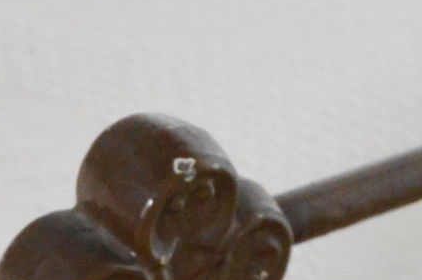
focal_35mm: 428
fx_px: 5009
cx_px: -474
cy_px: 347
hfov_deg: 4.7
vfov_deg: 3.2
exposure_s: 1/60
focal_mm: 40
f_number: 7.1
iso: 2500
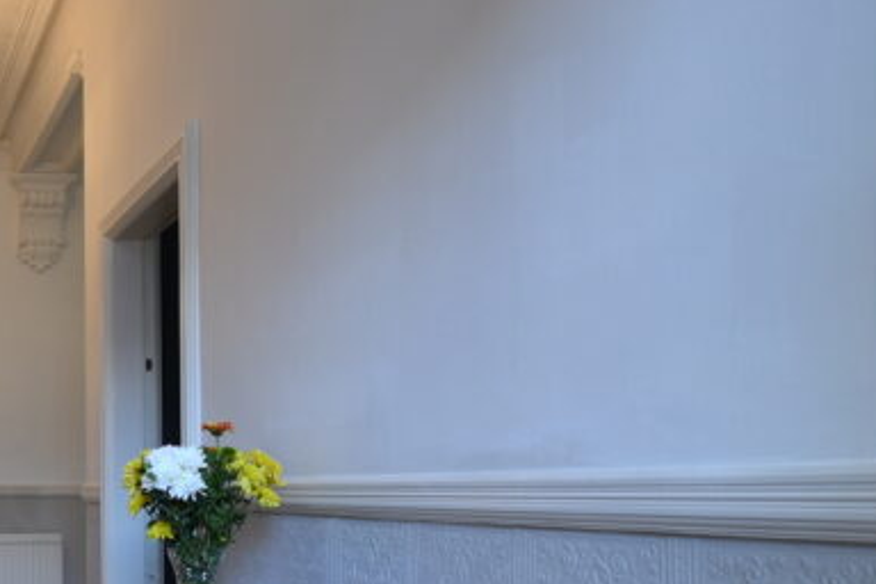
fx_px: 973
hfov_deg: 38.9
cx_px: -112
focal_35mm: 40
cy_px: 404
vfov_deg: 33.0
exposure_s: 1/20
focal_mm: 10
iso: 100
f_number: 3.5
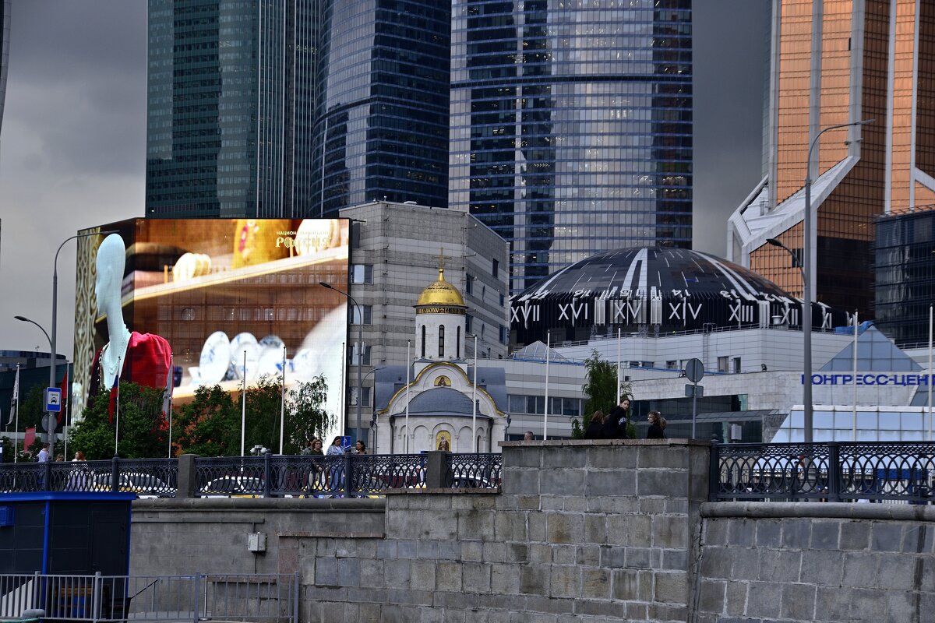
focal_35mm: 84
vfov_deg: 16.3
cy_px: 312
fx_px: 2181
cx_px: 468
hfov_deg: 24.2
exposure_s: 1/60
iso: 100
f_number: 8
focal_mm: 56
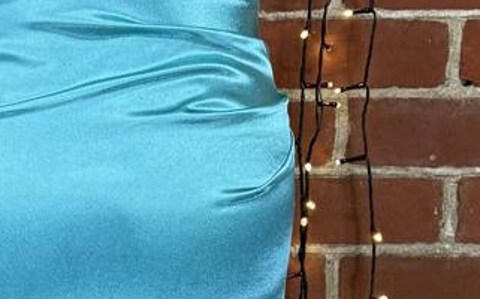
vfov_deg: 10.2
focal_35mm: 127
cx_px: 61
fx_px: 1660
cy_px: 318
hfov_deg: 16.3
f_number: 1.78
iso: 160
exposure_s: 1/100
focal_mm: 6.76
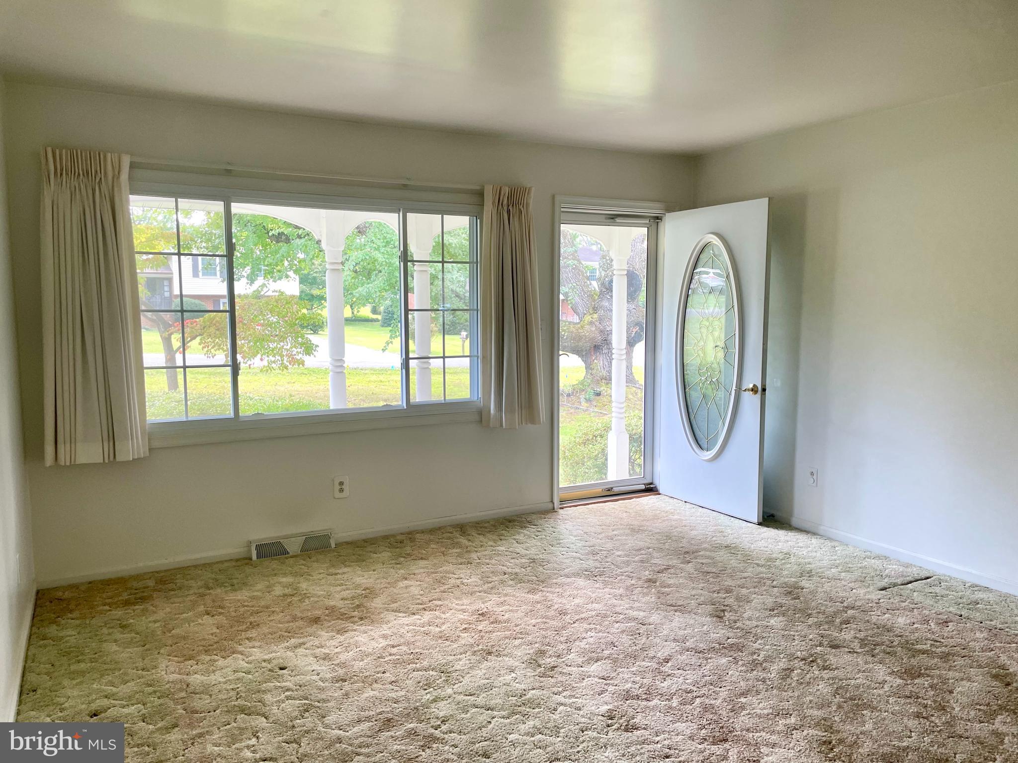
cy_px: 382
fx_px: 765
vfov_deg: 53.1
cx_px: 509
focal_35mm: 26
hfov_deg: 67.3
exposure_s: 1/121
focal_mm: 4.2
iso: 64
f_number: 1.6
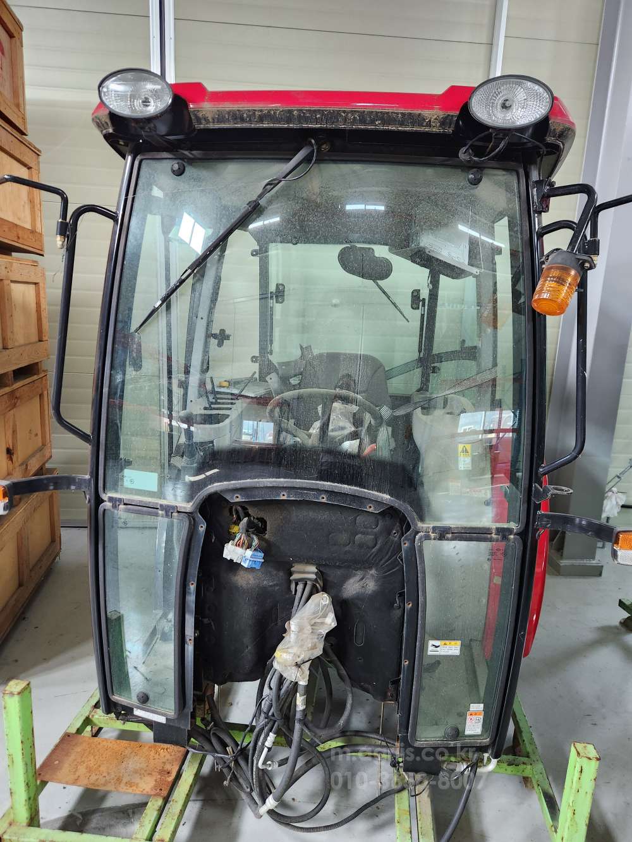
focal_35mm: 23
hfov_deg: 58.9
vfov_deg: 73.9
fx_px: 560
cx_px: 316
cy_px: 421
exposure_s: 1/120
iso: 320
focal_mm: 5.4
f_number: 1.8
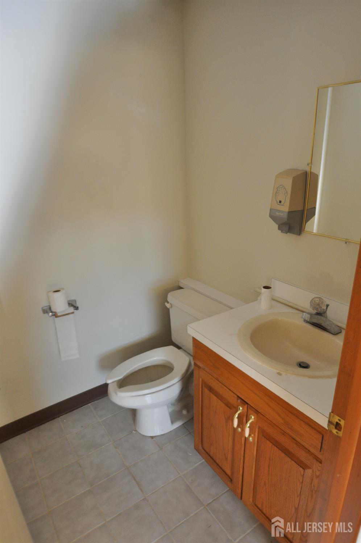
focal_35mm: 21
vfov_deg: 81.3
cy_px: 272
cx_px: 180
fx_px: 317
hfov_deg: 59.4
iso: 800
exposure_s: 1/60
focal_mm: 14
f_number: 4
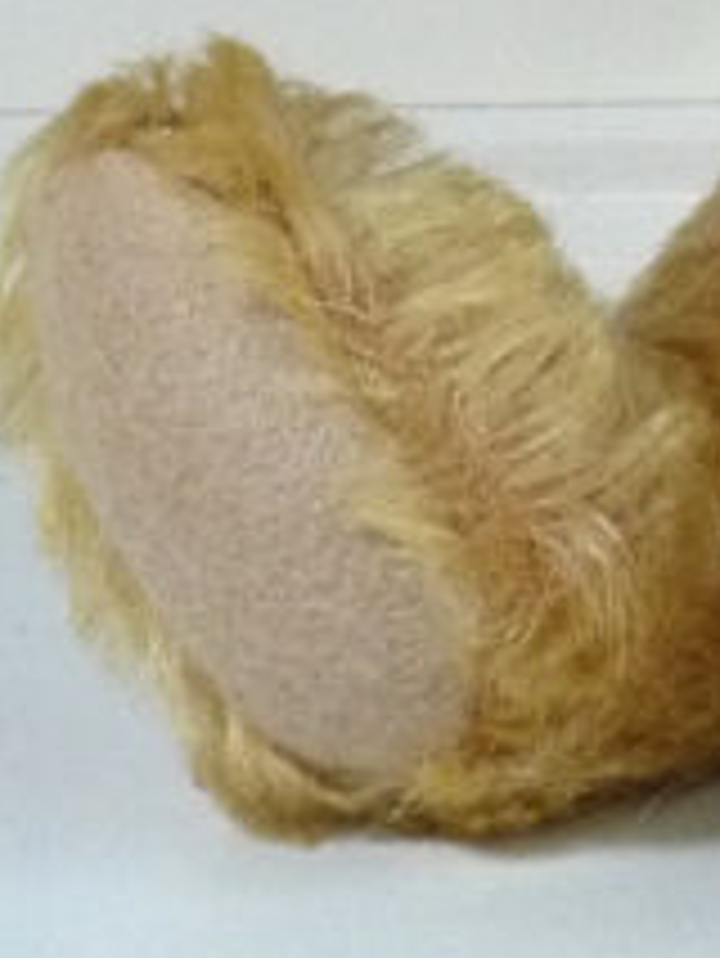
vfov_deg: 2.3
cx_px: 999
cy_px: -508
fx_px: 24131
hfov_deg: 1.7
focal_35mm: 871
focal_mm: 39.7
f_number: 4.7
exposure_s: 1/100
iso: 320
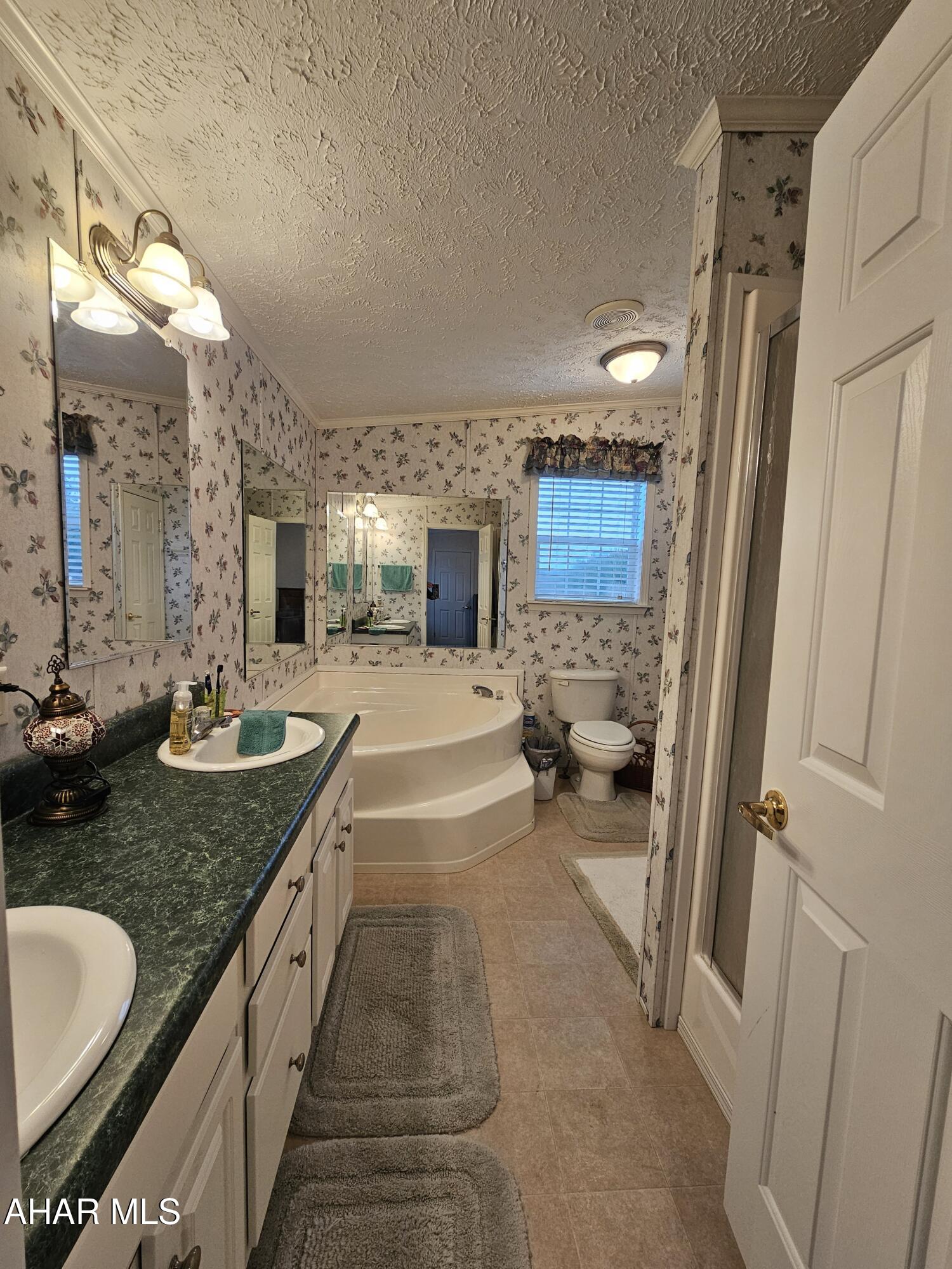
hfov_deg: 89.9
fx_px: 477
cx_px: 476
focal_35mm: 13
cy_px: 634
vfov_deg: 106.2
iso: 80
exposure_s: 1/60.2
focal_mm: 2.2
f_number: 2.2
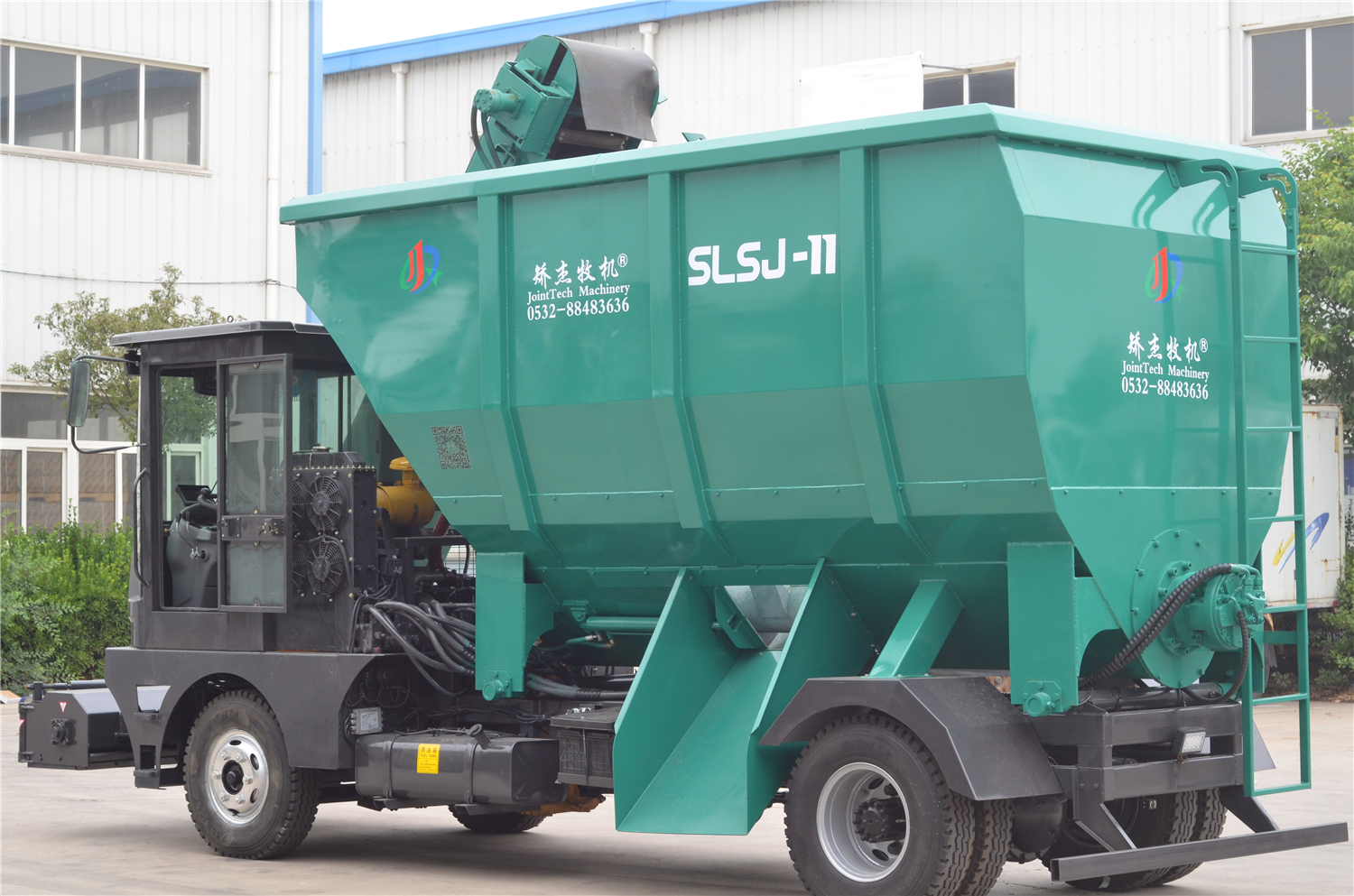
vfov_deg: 18.1
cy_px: 448
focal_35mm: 75
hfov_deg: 27.0
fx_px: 2815
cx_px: 677
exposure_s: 1/80
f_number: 8
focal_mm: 50
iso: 400
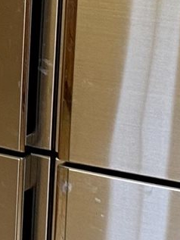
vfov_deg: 10.4
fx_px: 1309
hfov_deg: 7.5
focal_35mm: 189
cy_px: 46
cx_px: -189
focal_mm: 4.25
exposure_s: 1/60
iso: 125
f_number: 1.8
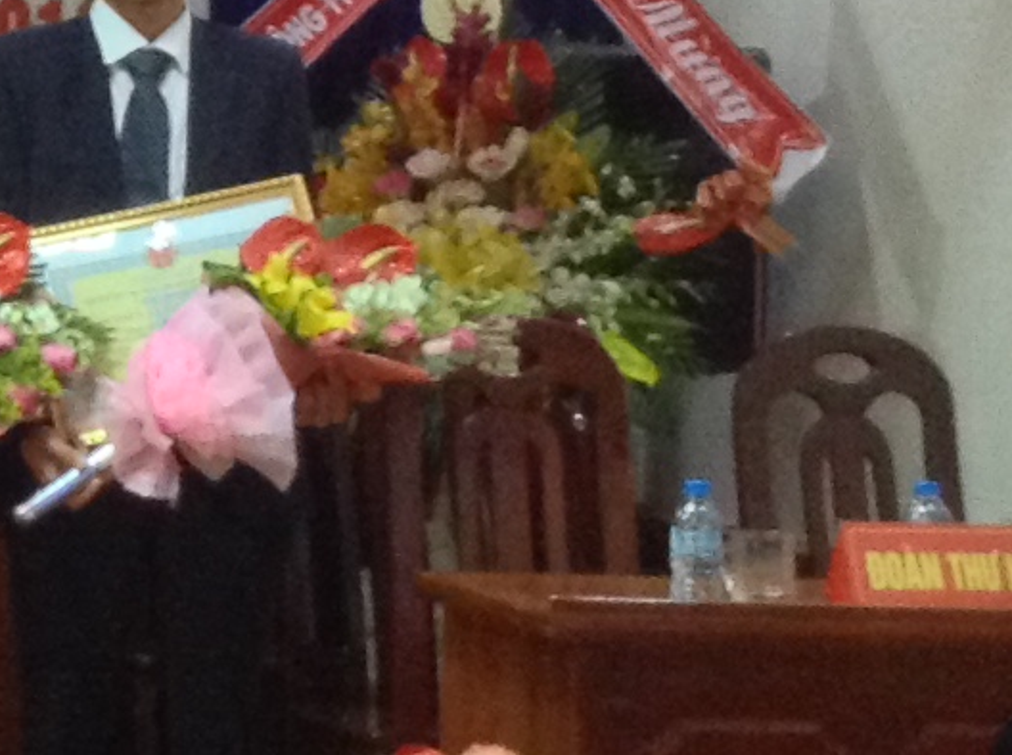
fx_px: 4727
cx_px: -995
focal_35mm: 162
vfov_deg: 9.0
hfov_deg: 11.1
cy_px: -115
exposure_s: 1/15
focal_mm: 3.3
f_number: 2.4
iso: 200
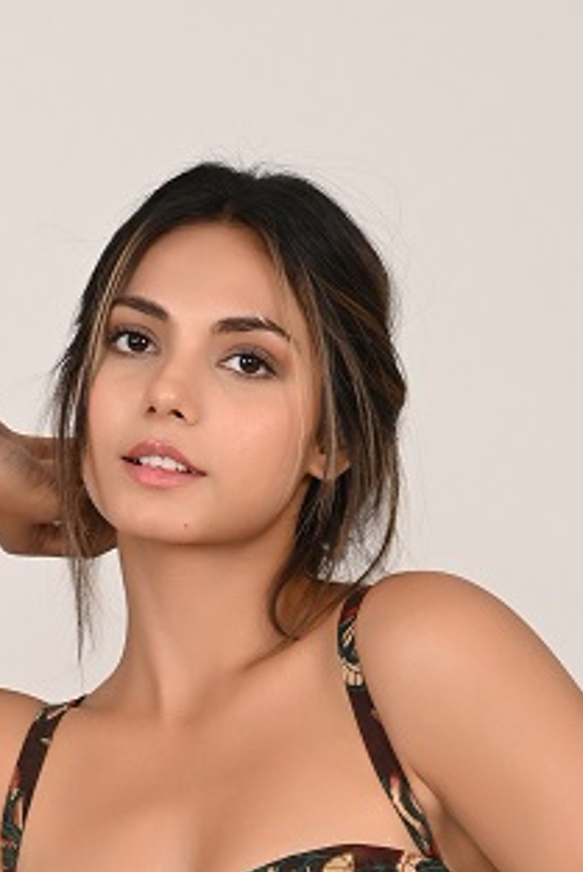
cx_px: 259
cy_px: 1758
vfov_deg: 7.4
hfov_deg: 5.2
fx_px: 6478
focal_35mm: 267
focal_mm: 62
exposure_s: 1/200
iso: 200
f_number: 9
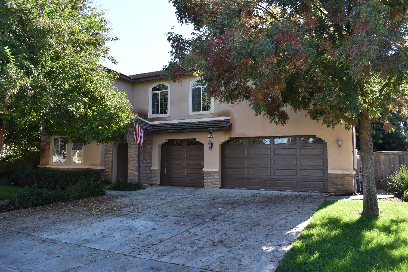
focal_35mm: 27
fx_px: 306
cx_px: 204
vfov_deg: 47.9
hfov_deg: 67.4
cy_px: 136
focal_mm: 18
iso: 280
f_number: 5.6
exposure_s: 1/250
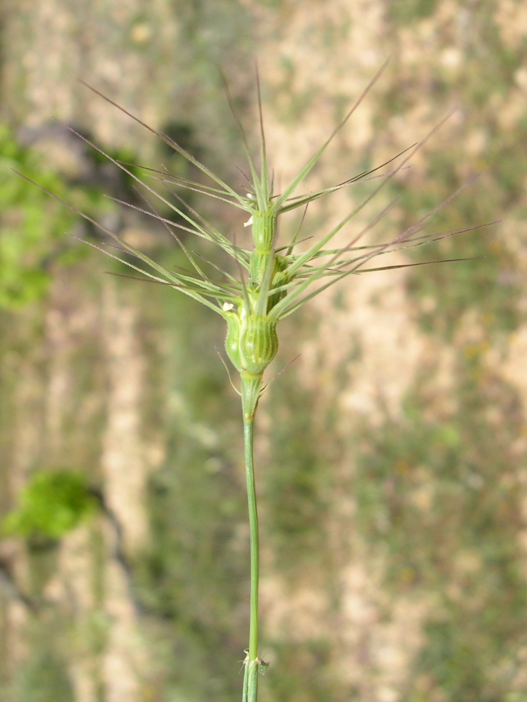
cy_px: 351
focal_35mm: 38
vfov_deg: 49.0
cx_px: 264
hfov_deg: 37.7
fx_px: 771
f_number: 7.6
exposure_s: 1/202
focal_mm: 8
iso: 100
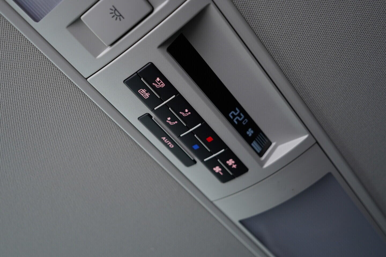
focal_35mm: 36
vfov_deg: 36.9
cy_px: 128
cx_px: 193
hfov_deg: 53.1
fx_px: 386
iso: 320
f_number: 2.8
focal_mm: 24
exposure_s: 1/40
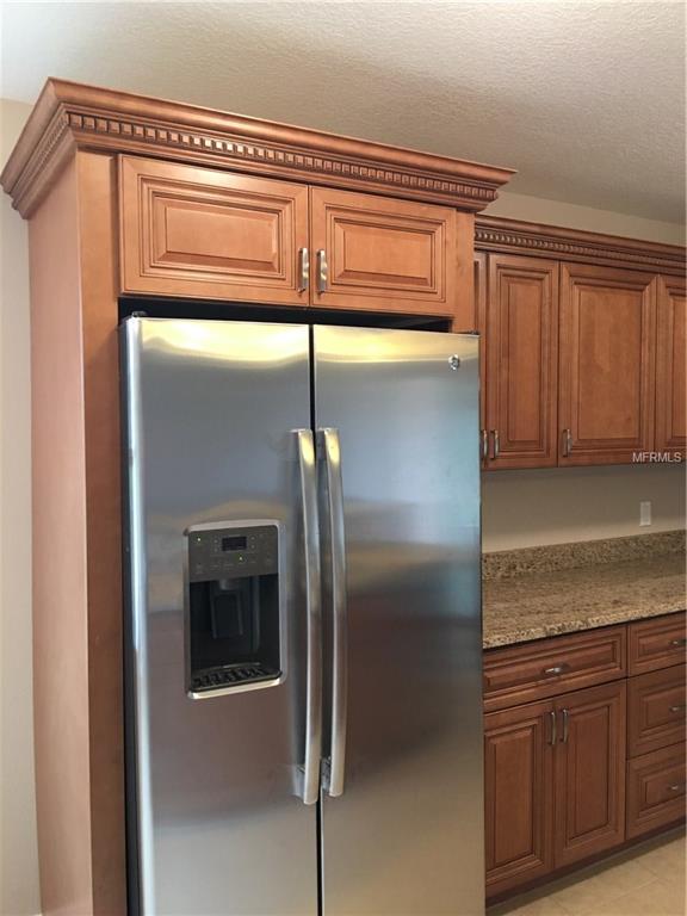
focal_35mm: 29
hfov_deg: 48.2
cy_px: 458
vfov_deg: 61.7
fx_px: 767
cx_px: 344
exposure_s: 1/15
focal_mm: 4.15
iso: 64
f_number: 2.2
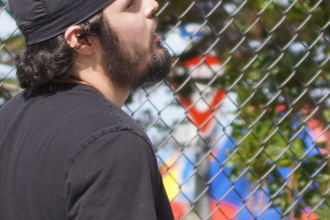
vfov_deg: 1.5
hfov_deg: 2.2
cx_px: 815
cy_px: -188
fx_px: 8388
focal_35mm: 915
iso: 100
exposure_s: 1/500
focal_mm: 84
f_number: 4.5
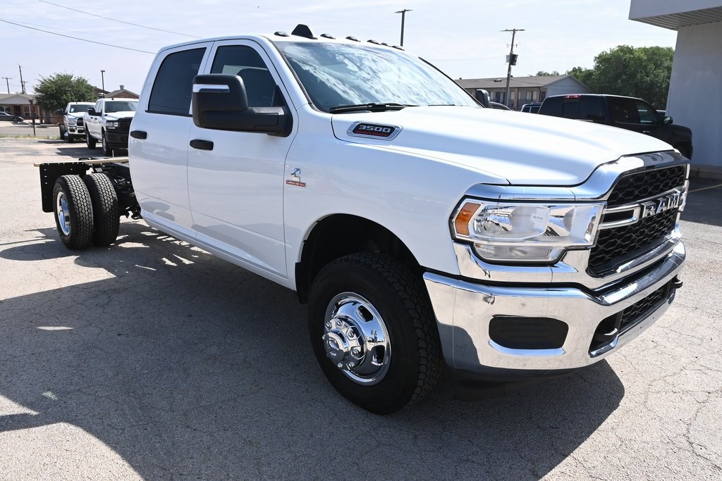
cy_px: 240
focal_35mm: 25
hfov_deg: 71.5
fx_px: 501
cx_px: 361
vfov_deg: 51.3
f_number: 10
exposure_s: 1/640
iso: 500
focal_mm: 17
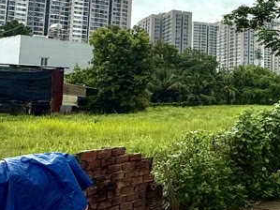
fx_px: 388
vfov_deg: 29.7
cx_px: 269
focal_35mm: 48
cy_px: 48
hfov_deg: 36.4
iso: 50
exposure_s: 1/1339
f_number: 2.2
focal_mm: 2.22
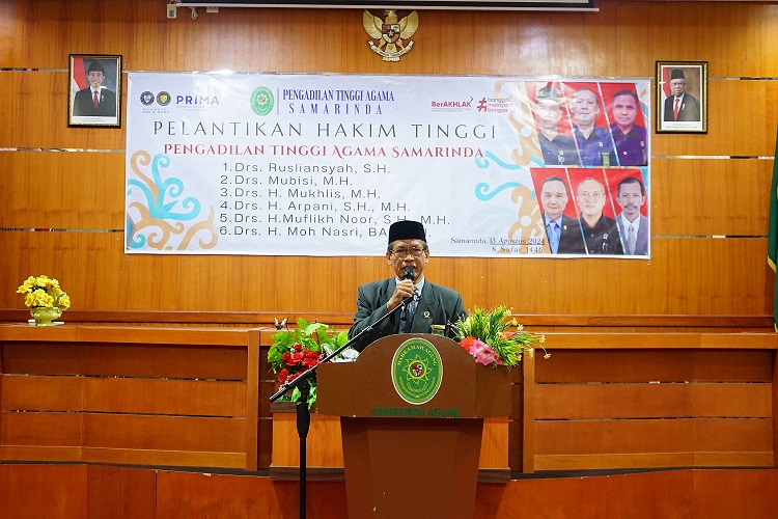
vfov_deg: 27.5
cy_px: 260
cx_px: 389
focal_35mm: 49
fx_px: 1059
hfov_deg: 40.3
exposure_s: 1/25
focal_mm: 49
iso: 4000
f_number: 5.6
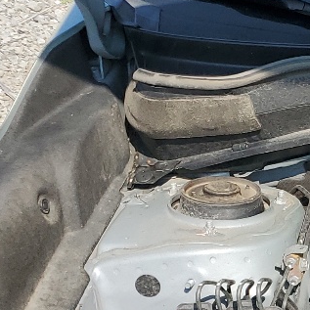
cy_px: 374
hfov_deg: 12.6
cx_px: 679
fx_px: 1175
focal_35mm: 116
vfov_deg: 14.5
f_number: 1.5
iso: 50
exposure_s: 1/1667
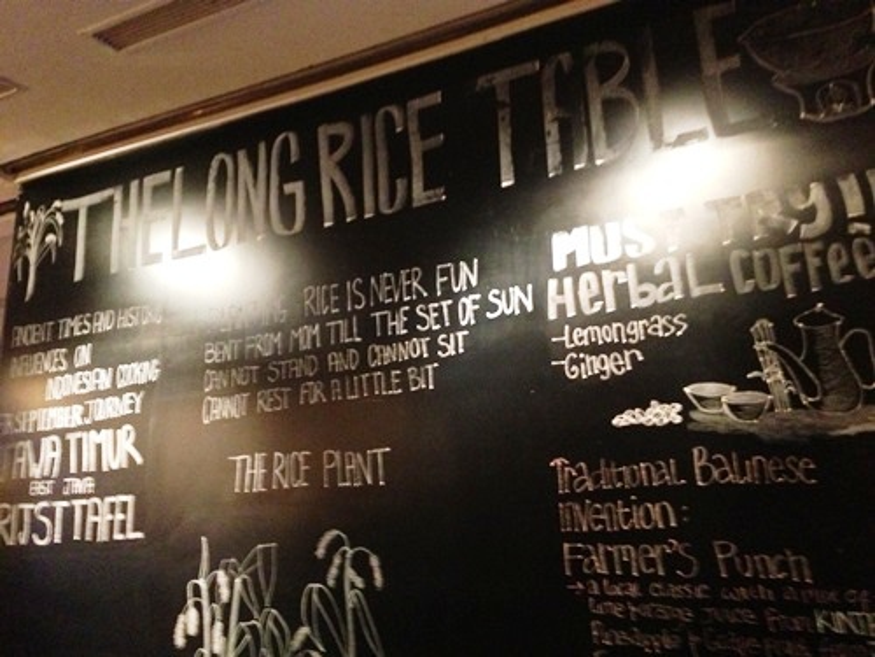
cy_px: 328
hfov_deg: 55.4
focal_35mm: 33
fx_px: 834
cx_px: 438
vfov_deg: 42.9
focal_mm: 4.13
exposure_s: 1/15
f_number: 2.4
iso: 800
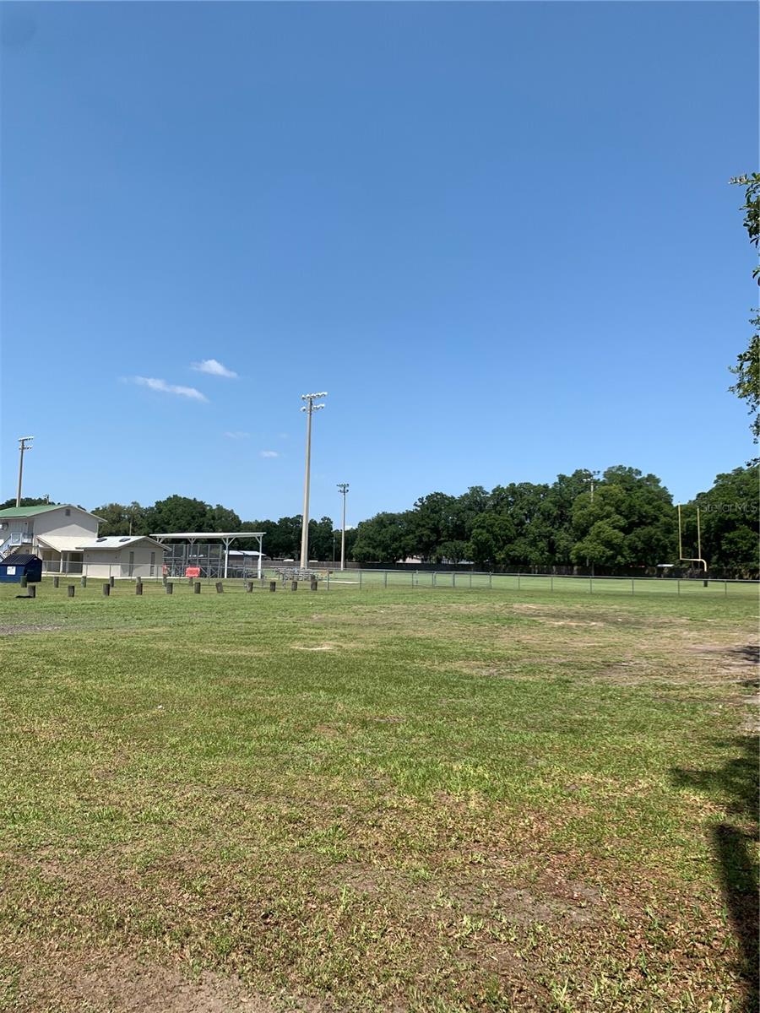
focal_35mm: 26
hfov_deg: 53.1
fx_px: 761
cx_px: 380
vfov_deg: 67.3
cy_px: 506
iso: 25
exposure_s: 1/2208
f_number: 1.8
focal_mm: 4.25
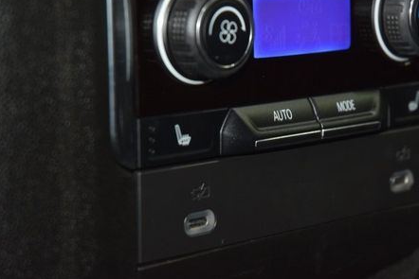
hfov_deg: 13.5
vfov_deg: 9.0
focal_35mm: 152
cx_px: 298
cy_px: 99
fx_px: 1770
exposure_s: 1/6
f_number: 4.5
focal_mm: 70
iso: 1250
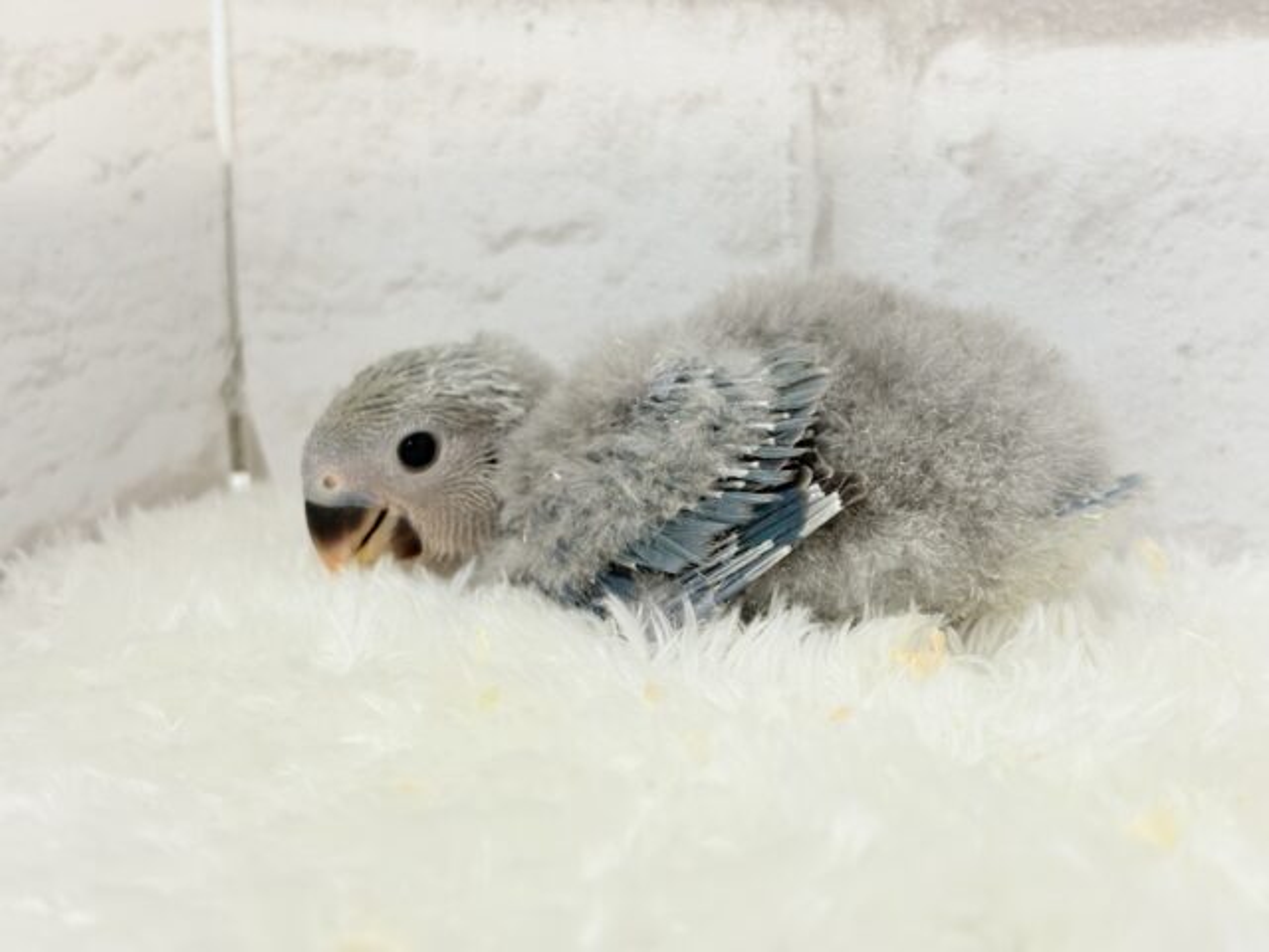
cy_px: 476
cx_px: 634
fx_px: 1906
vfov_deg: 28.0
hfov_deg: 36.8
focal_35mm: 52
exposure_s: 1/100
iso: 100
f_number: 1.6
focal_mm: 5.96
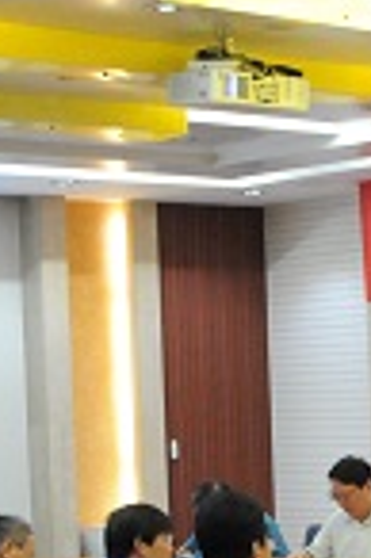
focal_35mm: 123
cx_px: 753
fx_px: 1906
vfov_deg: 16.6
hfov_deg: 10.2
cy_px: 413
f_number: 3.5
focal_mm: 20
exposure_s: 1/160
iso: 3200
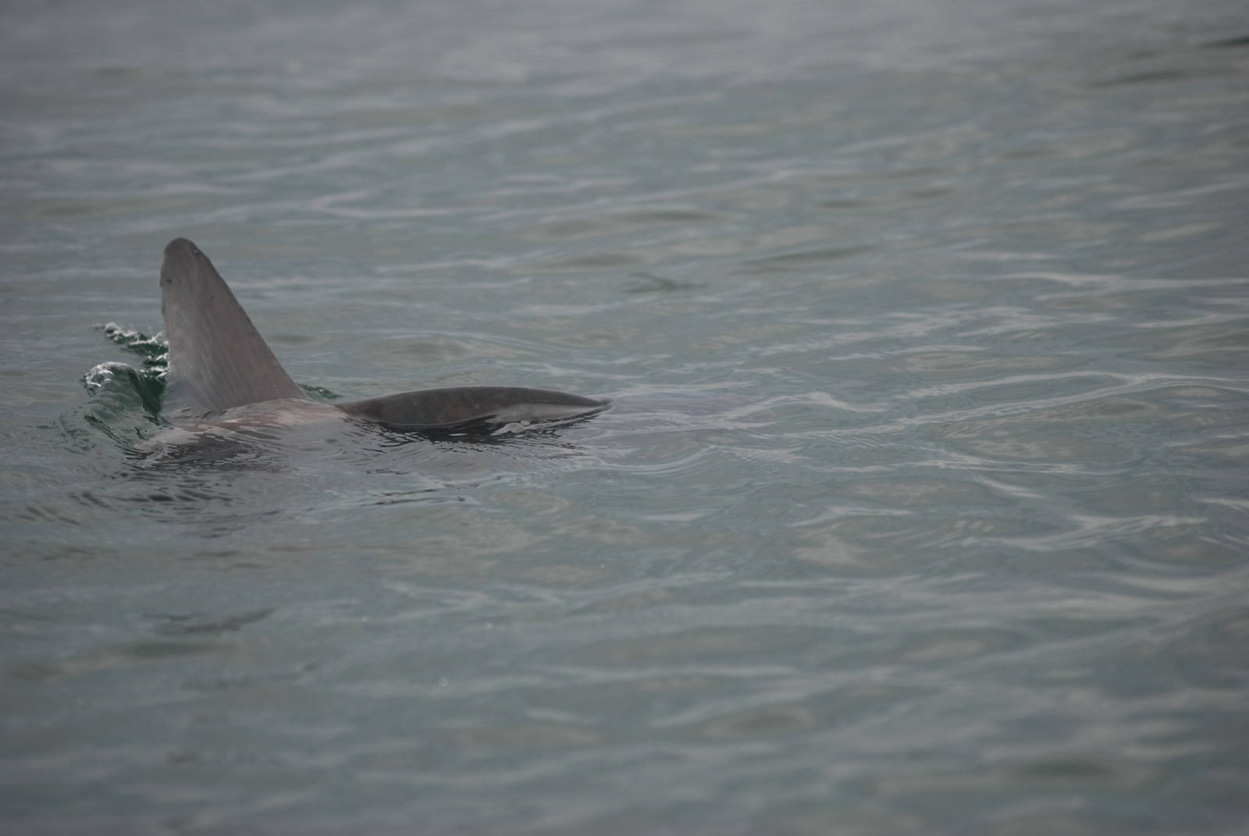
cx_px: 624
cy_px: 418
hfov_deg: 8.1
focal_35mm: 255
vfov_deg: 5.4
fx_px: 8857
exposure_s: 1/800
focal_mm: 170
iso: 200
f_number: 4.8
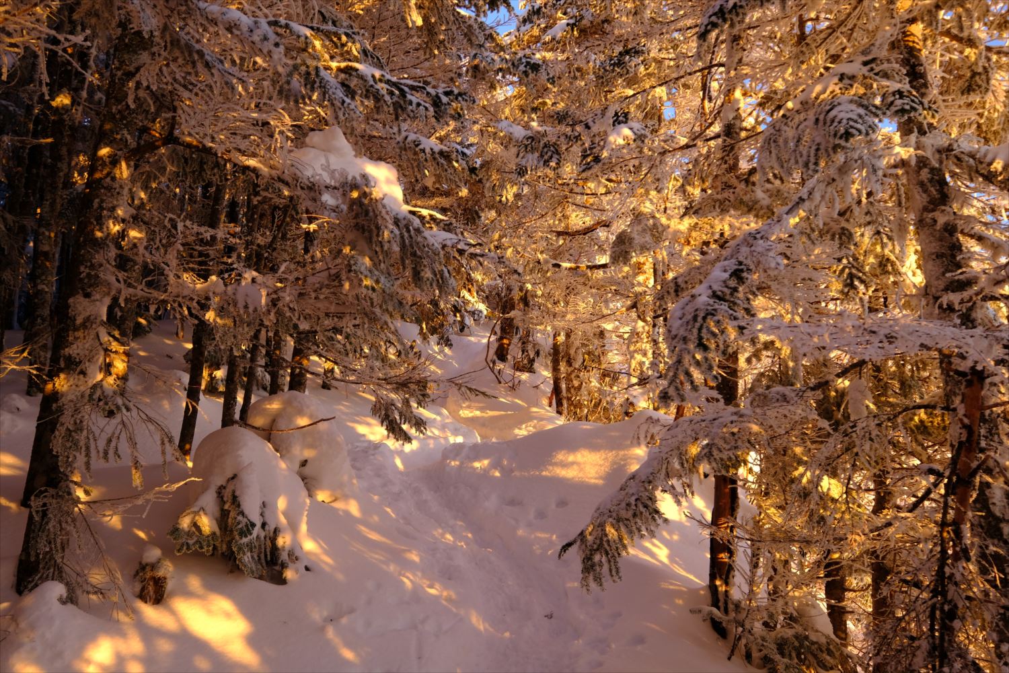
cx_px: 504
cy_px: 336
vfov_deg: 38.9
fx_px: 953
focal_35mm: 34
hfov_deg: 55.8
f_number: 8
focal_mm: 22.9
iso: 250
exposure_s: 1/34
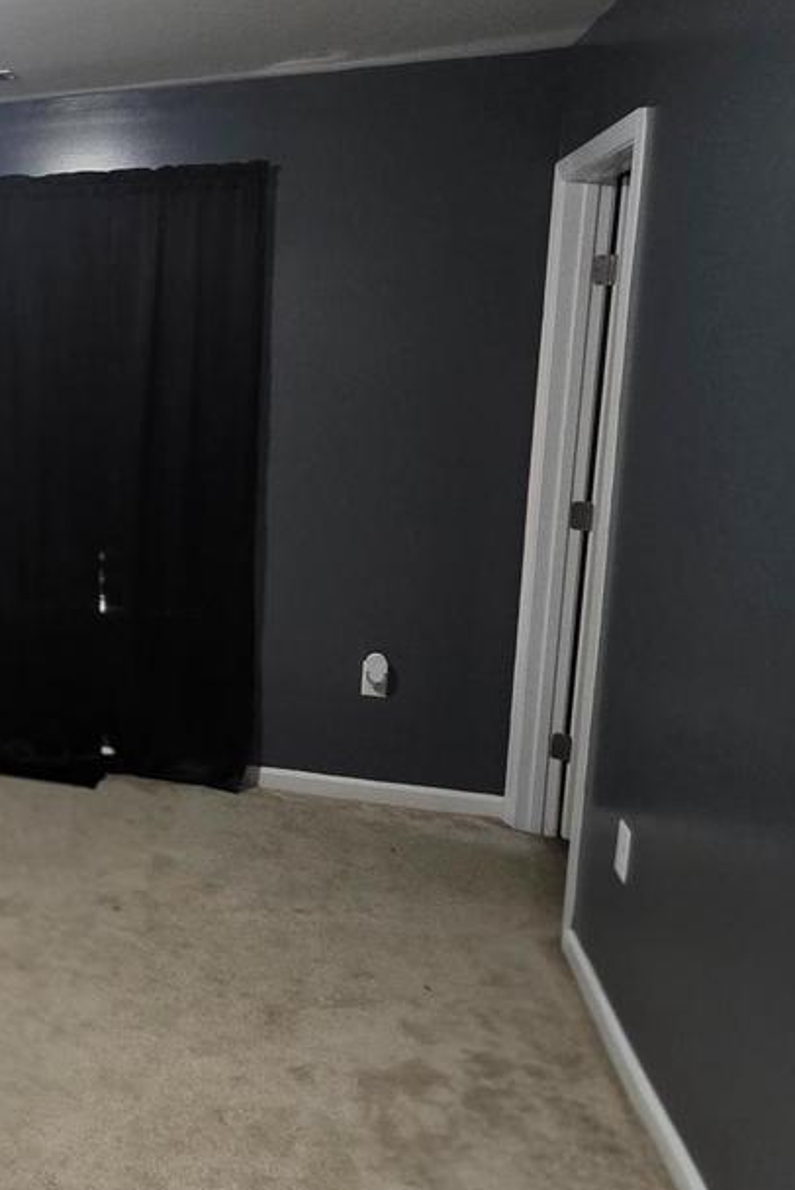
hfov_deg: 32.4
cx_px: -206
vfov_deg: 58.5
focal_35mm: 32
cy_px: 523
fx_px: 1059
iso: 1000
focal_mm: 2.2
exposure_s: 1/40
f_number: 1.9
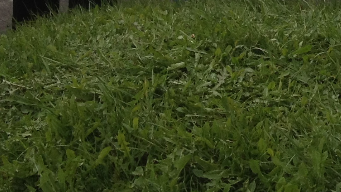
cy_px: -309
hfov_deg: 13.8
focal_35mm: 151
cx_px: 418
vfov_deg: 7.4
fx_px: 1366
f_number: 2.4
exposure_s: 1/920
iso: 64
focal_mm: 4.28
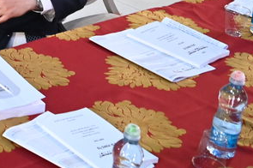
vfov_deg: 11.0
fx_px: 800
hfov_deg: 13.6
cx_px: -332
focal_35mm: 114
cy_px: -161
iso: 3200
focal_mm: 24
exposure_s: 1/100
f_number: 4.5
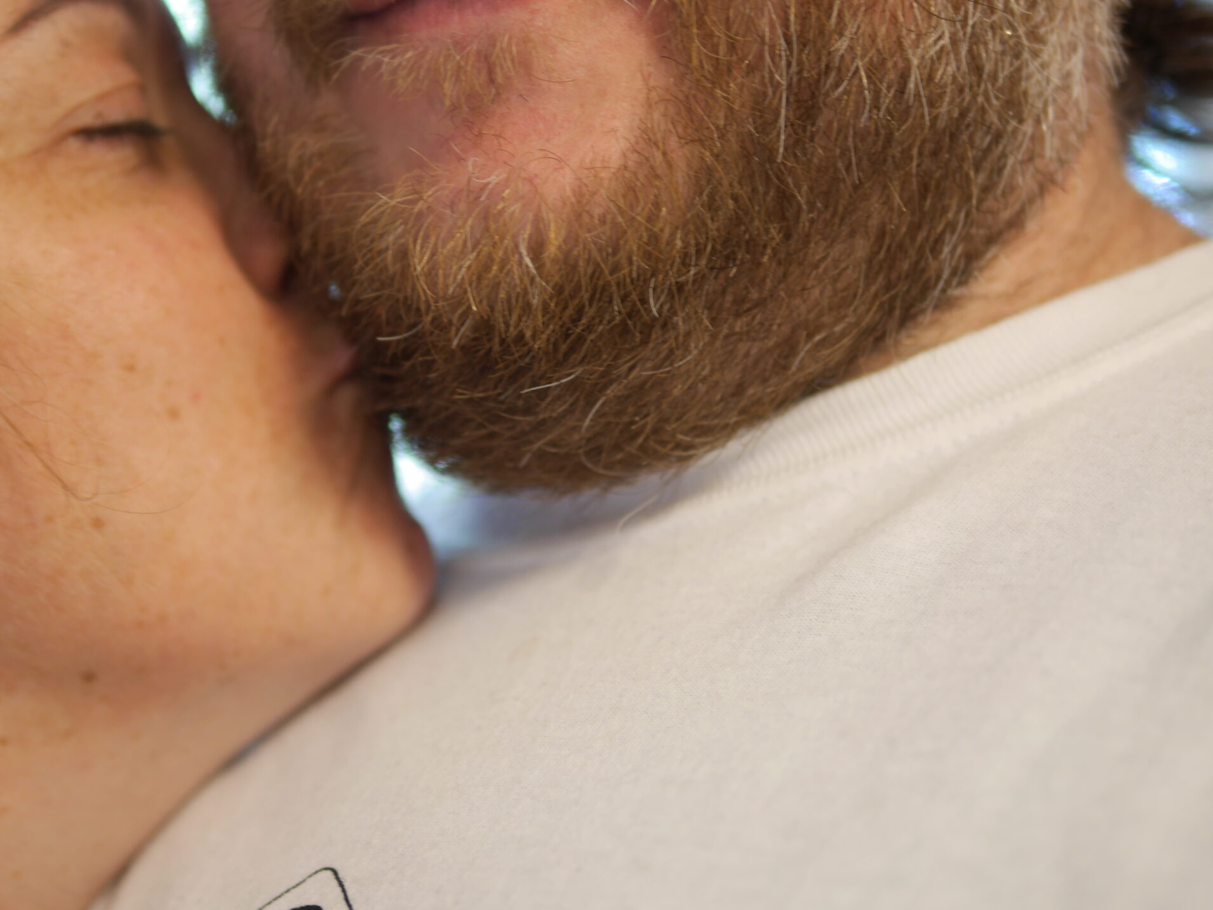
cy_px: 394
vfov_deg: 21.9
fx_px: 2348
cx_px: 518
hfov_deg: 28.9
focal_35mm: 67
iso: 200
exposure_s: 1/60
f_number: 1.4
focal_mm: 25
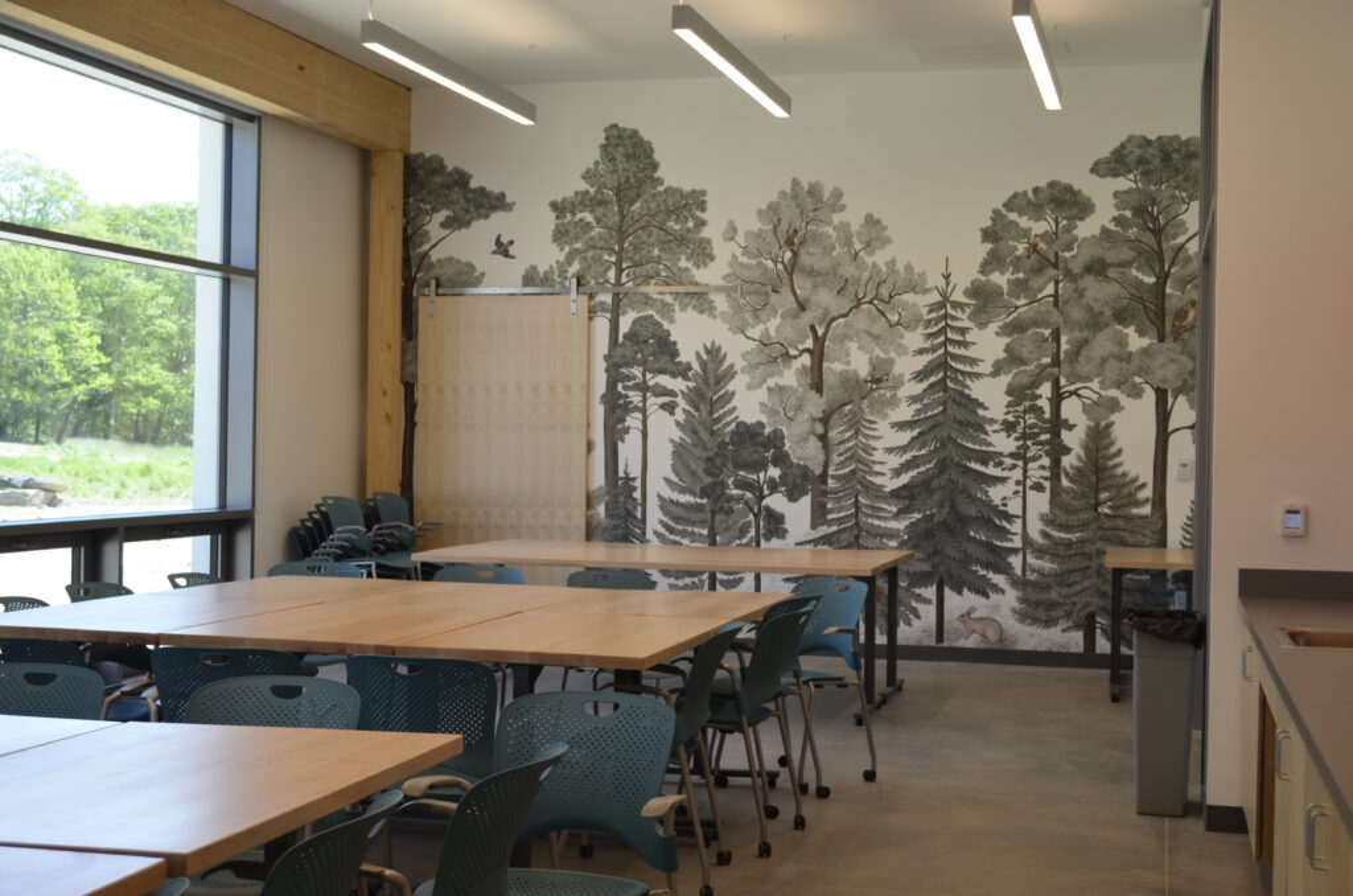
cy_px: 448
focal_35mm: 48
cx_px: 676
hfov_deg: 41.2
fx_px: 1800
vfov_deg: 27.9
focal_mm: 32
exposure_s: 1/125
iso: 360
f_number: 5.6
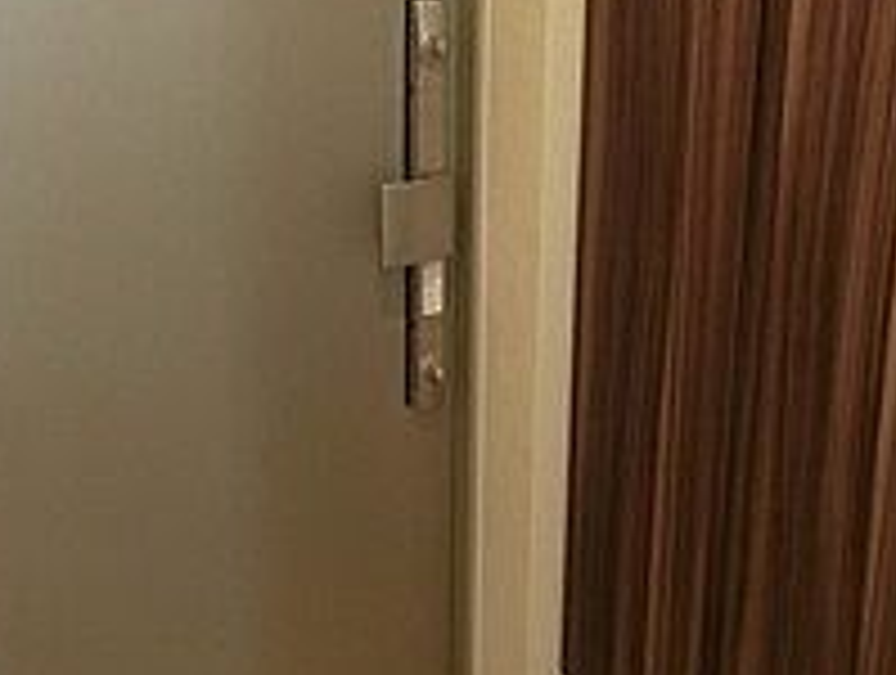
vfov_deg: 24.1
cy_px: 369
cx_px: 585
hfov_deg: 31.4
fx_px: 1582
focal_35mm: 61
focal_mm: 4.06
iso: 400
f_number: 2.7
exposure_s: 1/60
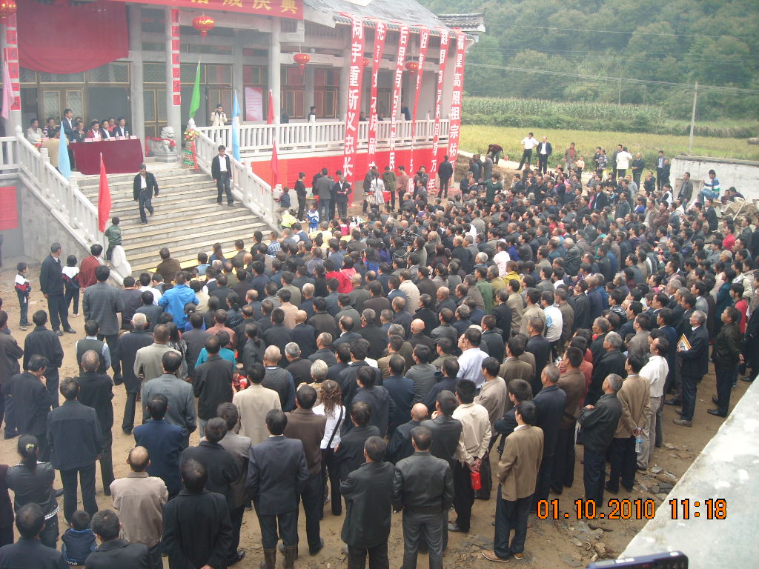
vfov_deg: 40.7
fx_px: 767
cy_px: 284
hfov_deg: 52.6
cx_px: 380
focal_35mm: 35
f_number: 2.8
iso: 64
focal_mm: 5.7
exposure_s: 1/168
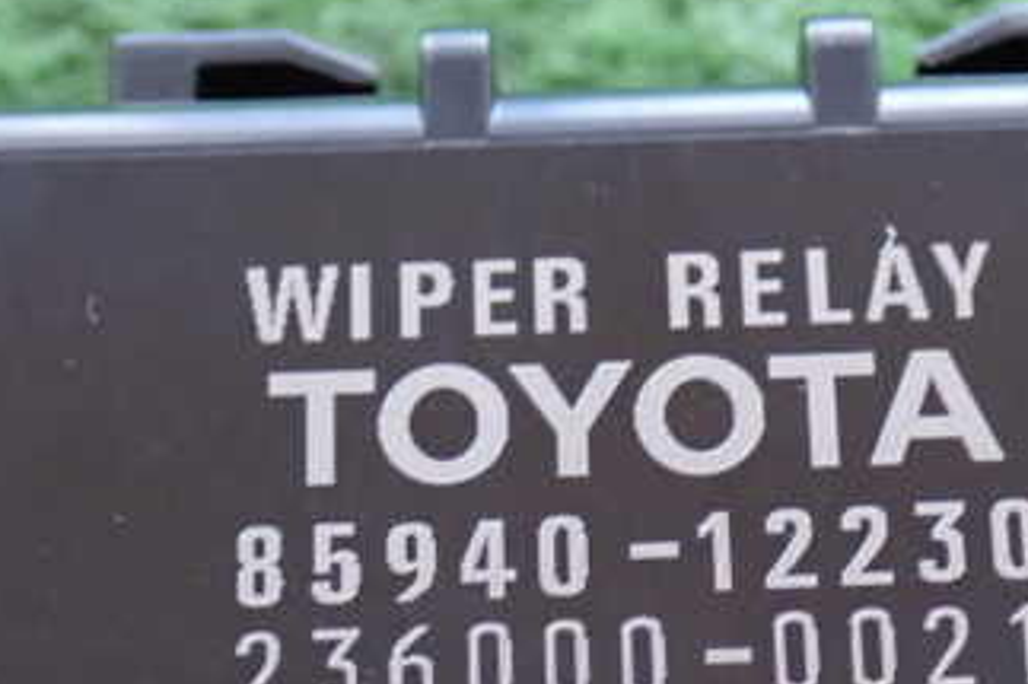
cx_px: 681
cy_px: 617
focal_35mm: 112
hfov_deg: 18.2
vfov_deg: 12.1
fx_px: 3196
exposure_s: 1/15
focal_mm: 10.35
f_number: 3.5
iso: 1250
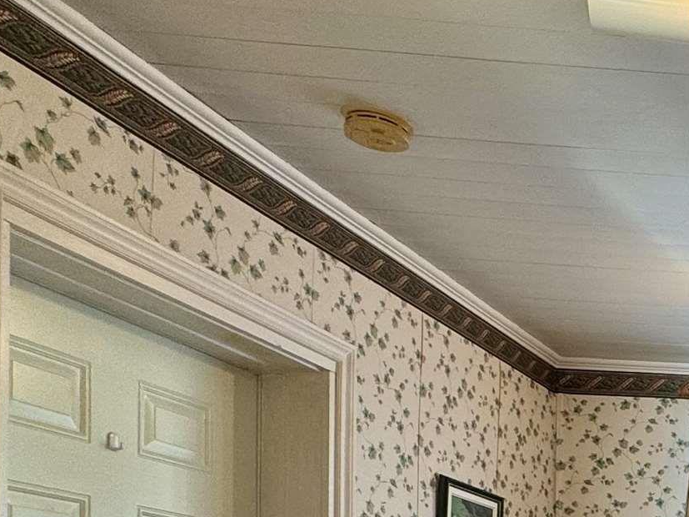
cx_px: 1017
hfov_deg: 26.9
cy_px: 670
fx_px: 1035
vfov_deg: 24.5
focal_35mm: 52
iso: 64
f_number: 2.2
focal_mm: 2.22
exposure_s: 1/120
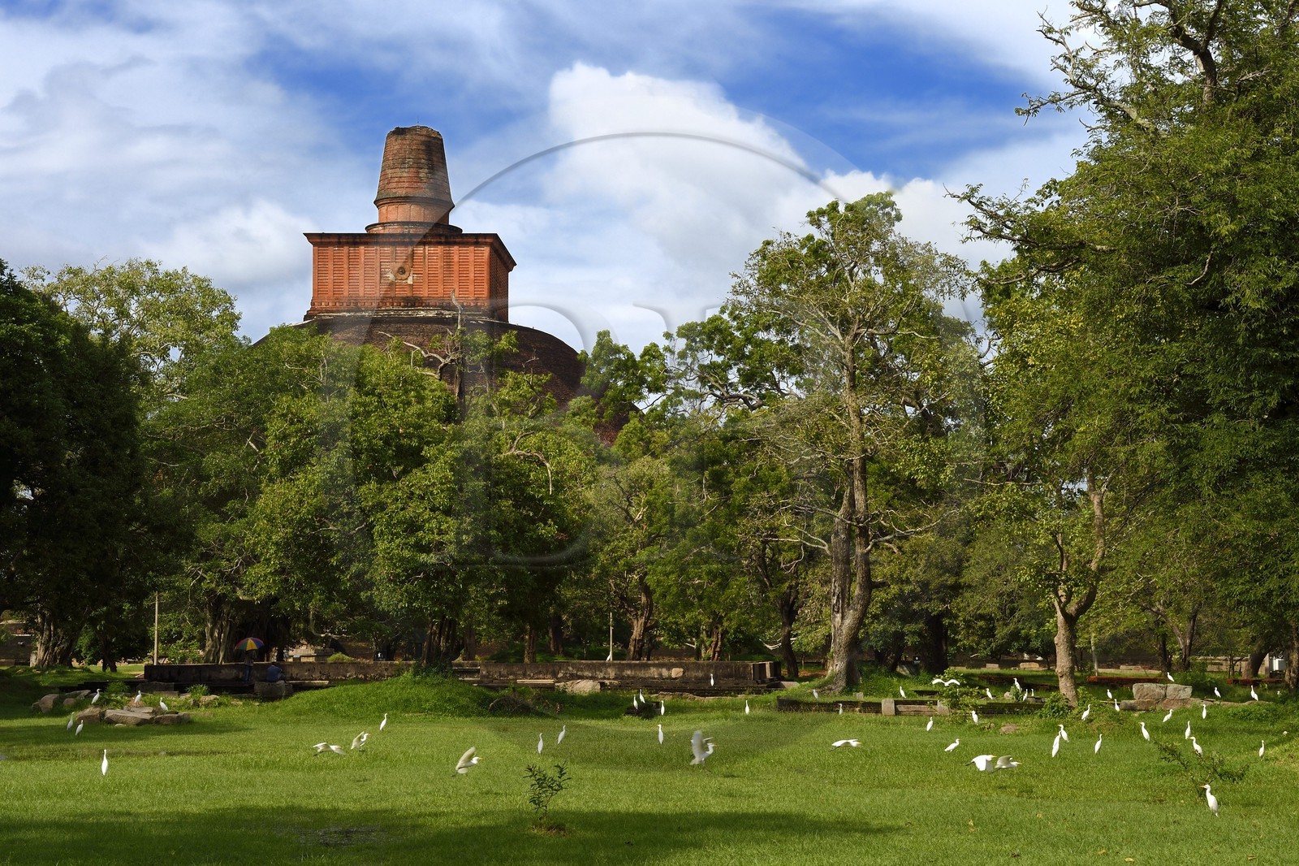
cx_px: 650
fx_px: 2237
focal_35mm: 62
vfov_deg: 21.9
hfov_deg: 32.4
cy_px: 433
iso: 200
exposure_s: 1/200
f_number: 16
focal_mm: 62
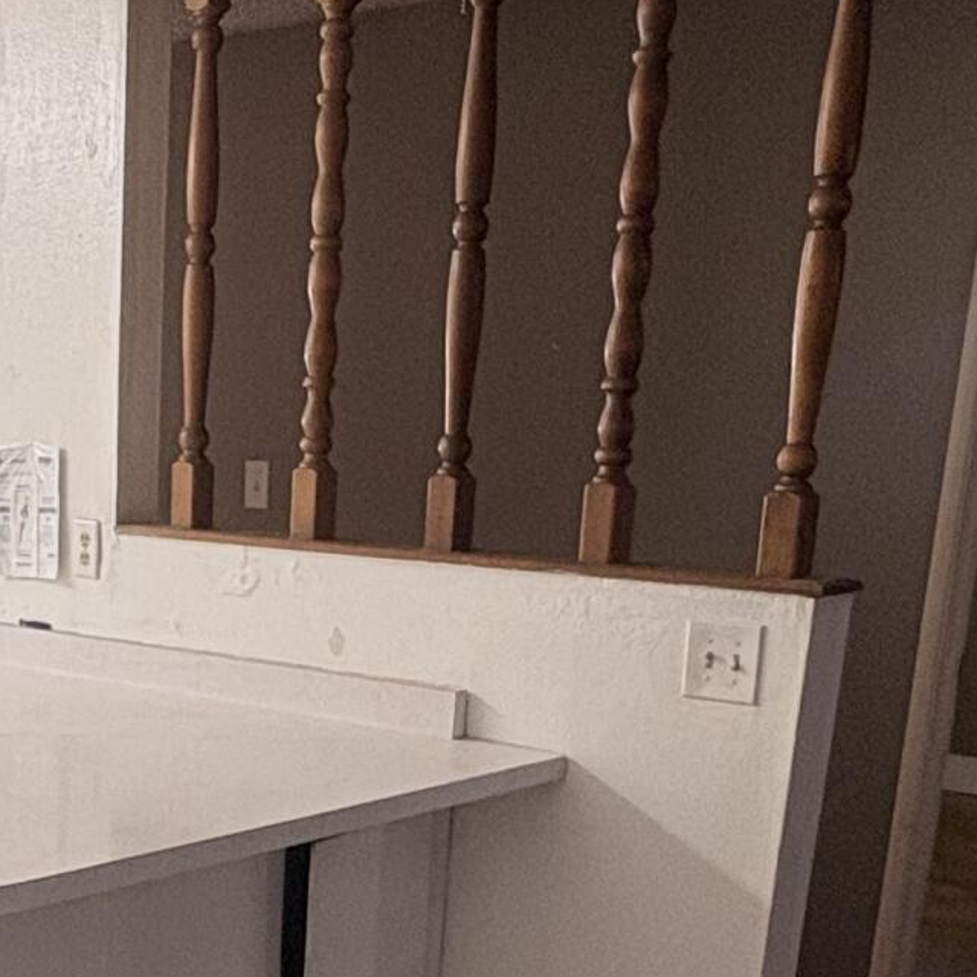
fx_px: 1852
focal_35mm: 58
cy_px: 989
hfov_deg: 28.4
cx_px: 90
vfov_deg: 27.7
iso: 200
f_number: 2.2
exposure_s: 1/120
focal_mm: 2.22
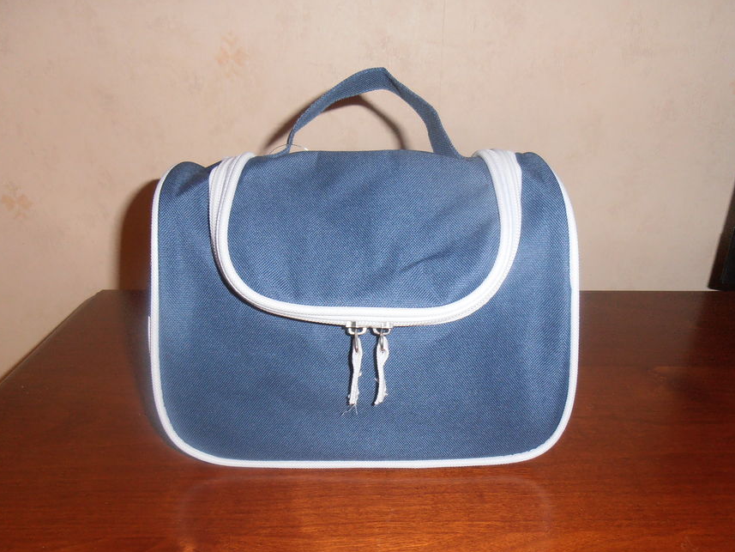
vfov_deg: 49.6
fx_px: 595
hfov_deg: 63.4
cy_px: 320
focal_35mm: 28
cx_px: 376
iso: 125
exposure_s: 1/30
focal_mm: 4.2
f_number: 3
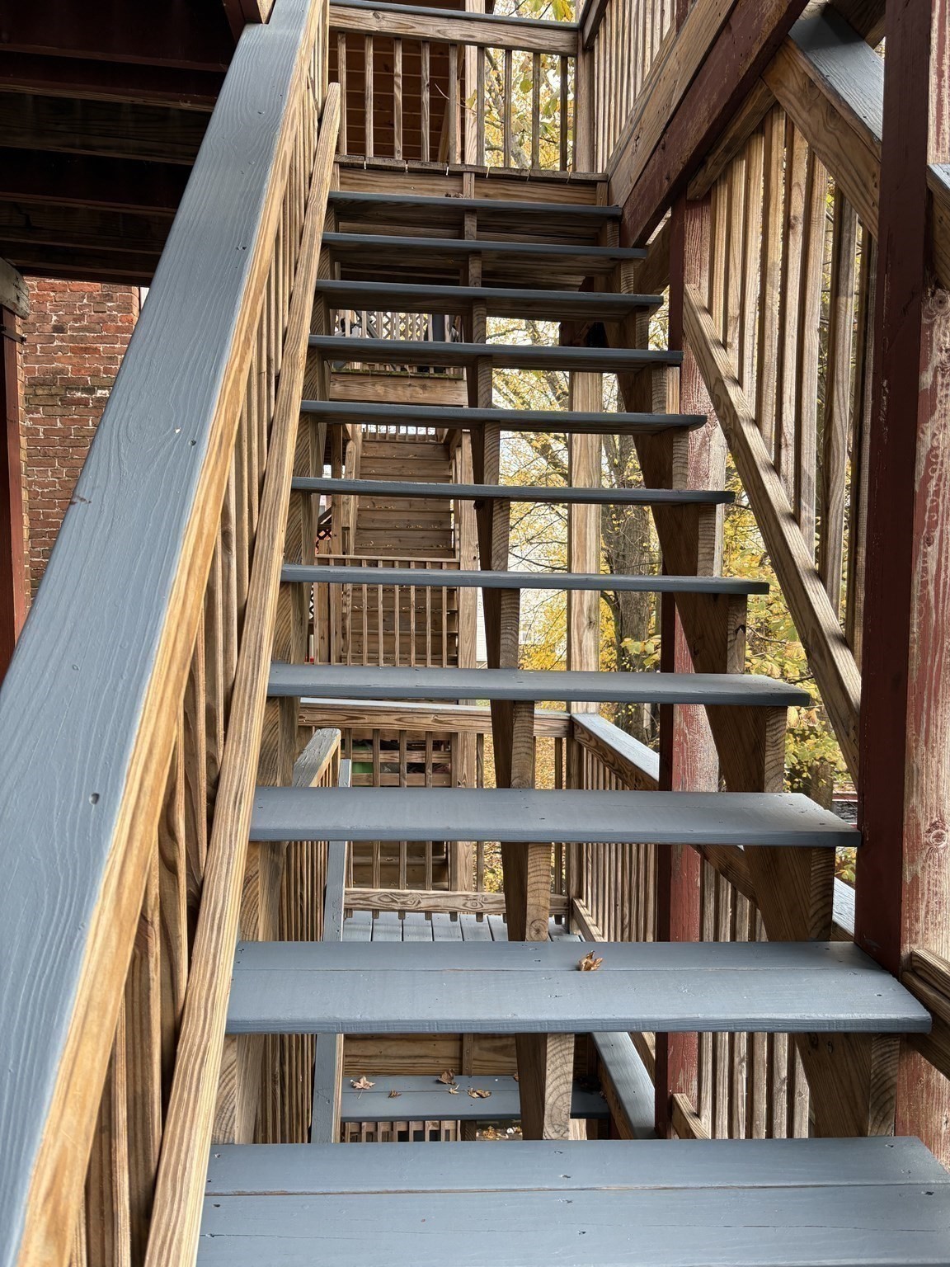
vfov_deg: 67.3
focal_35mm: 26
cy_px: 634
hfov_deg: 53.1
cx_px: 475
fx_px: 951
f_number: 1.6
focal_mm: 5.96
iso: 40
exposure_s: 1/122
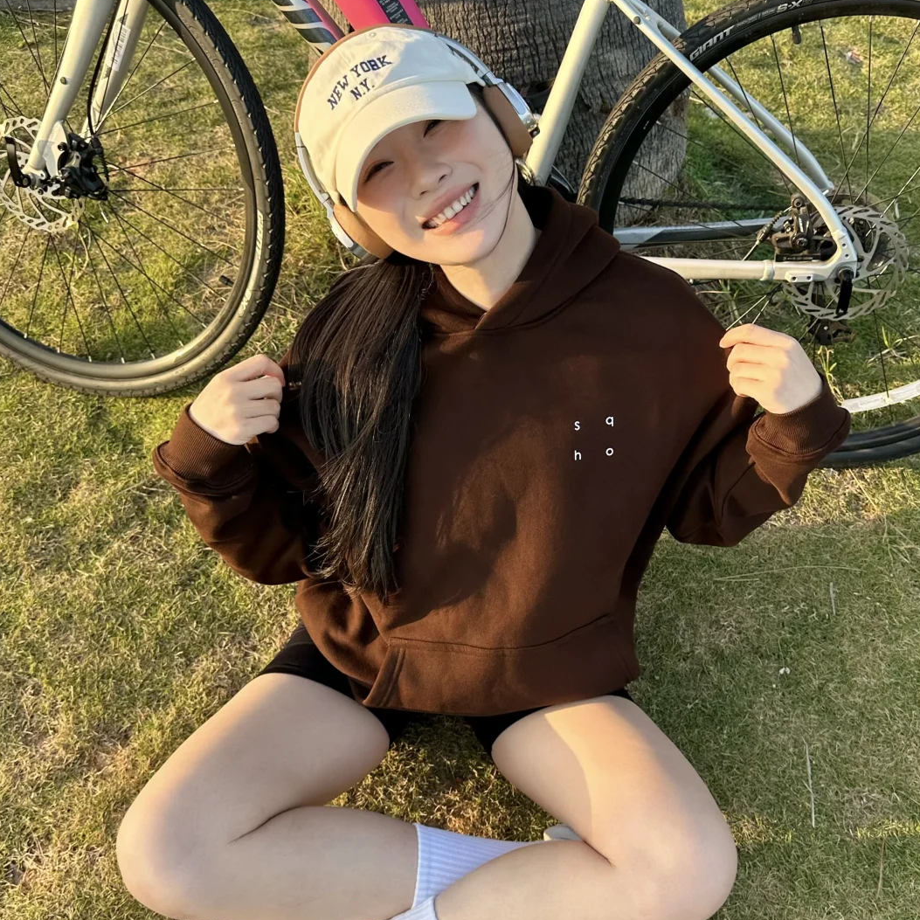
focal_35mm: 29
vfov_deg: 55.6
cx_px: 467
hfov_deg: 55.6
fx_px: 872
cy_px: 441
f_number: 1.78
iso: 80
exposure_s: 1/1131
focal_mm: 6.86
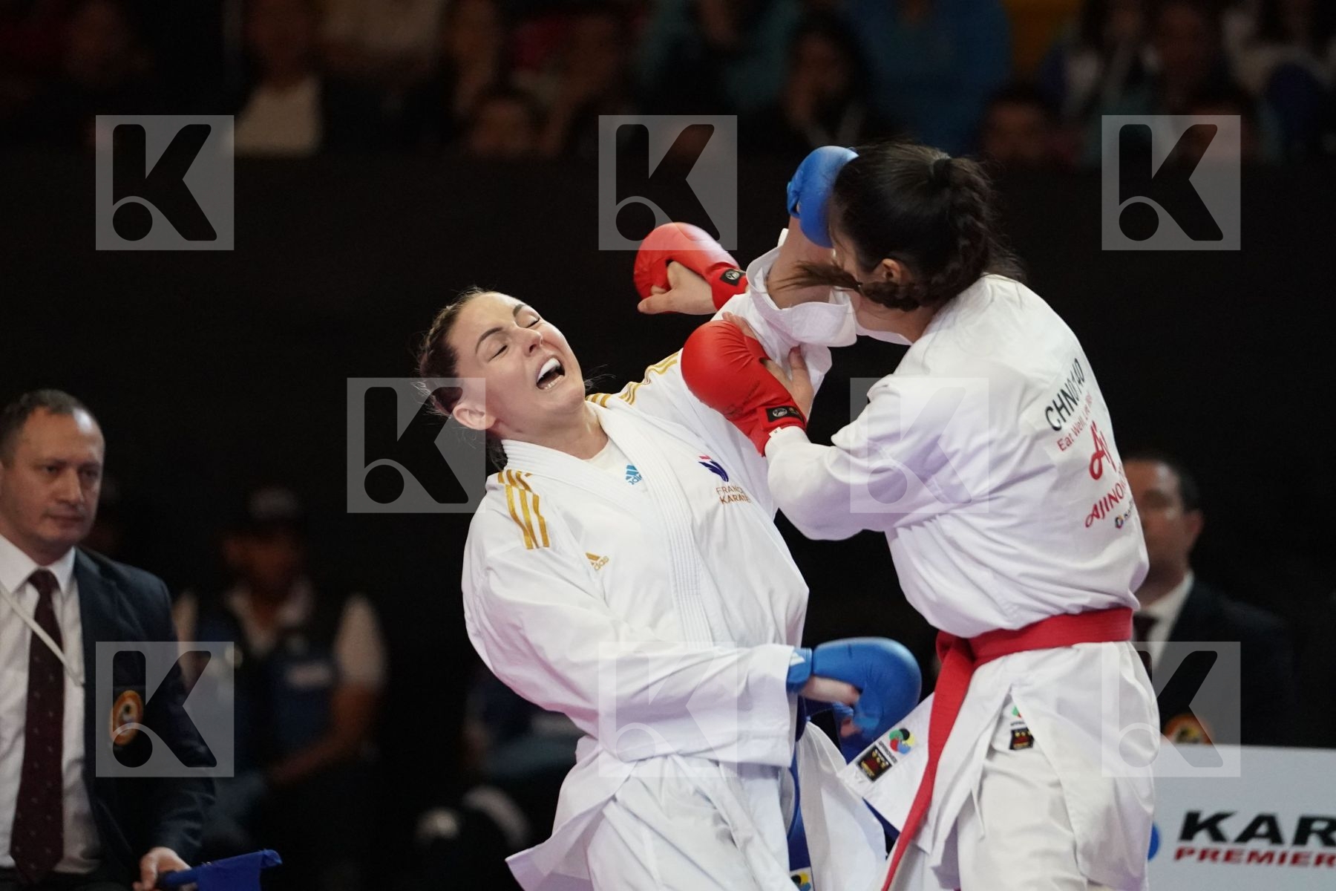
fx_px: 11132
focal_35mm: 300
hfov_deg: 6.9
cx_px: 668
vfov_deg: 4.6
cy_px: 446
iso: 6400
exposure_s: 1/1000
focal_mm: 200
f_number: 2.8
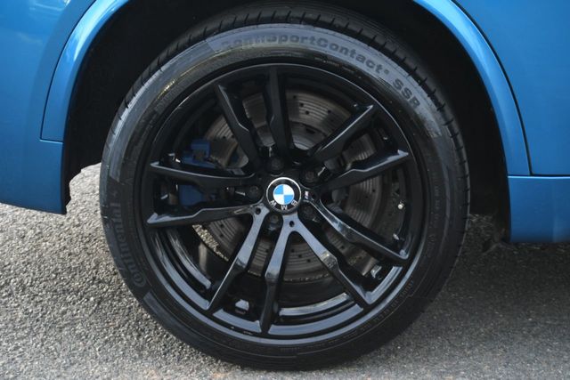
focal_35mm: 105
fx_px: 1663
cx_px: 285
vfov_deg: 13.0
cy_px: 190
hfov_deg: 19.5
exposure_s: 1/125
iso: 320
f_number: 4.5
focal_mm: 70
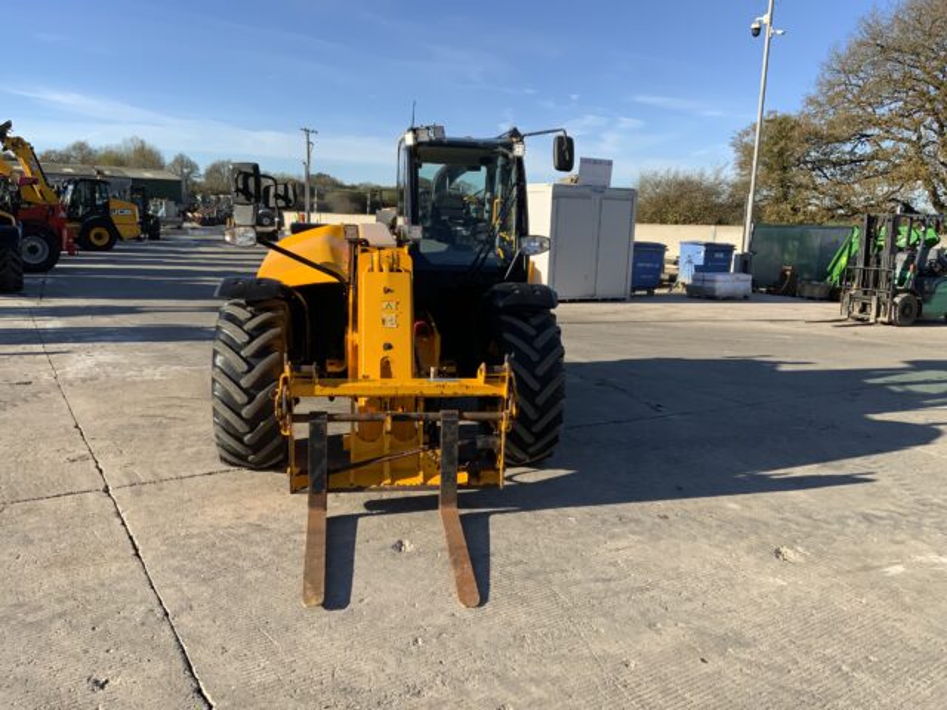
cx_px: 474
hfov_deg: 61.7
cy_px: 355
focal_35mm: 29
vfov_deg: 48.2
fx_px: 793
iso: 16
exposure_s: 1/1311
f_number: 1.8
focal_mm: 3
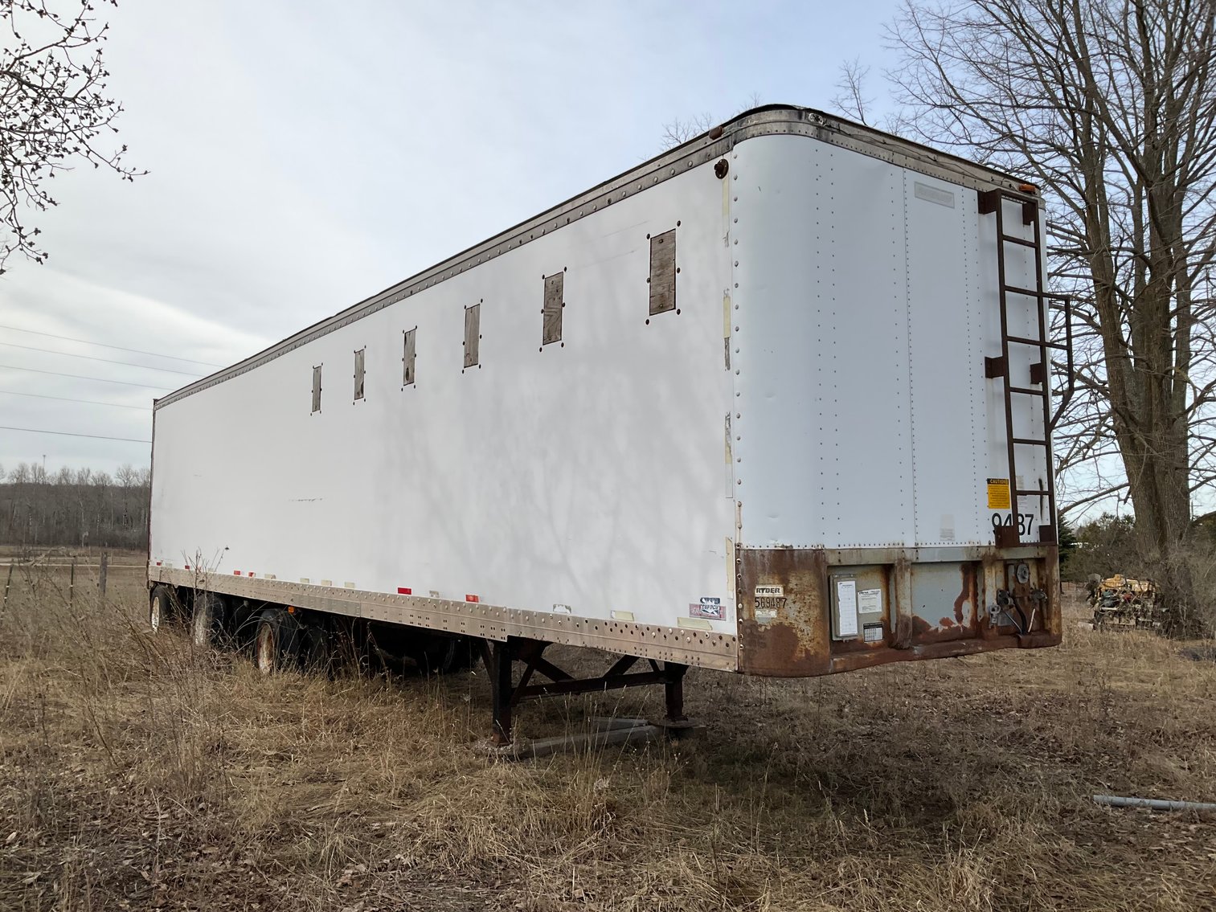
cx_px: 608
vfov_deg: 48.2
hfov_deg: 61.7
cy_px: 456
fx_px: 1019
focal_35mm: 29
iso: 25
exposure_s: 1/1848
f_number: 1.8
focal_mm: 3
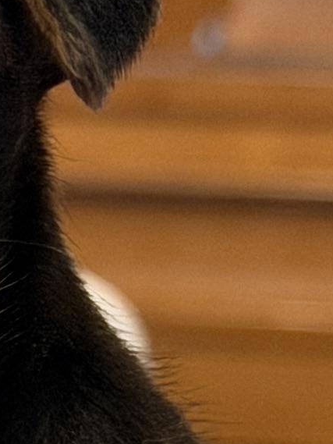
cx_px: 27
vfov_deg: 5.7
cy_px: 751
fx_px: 4359
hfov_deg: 4.4
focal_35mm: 340
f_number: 1.78
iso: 250
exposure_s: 1/40
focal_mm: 6.76
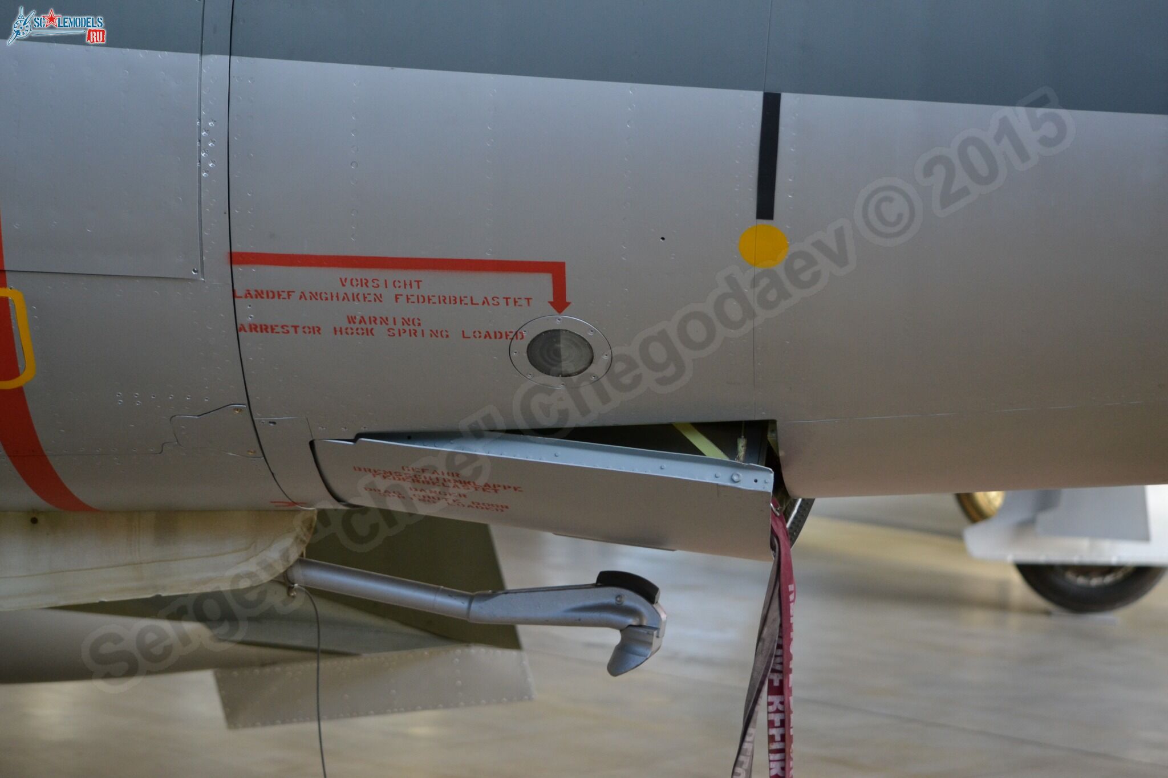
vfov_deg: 13.0
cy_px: 389
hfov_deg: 19.5
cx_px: 584
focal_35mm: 105
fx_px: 3406
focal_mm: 70
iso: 800
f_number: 4.5
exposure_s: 1/60
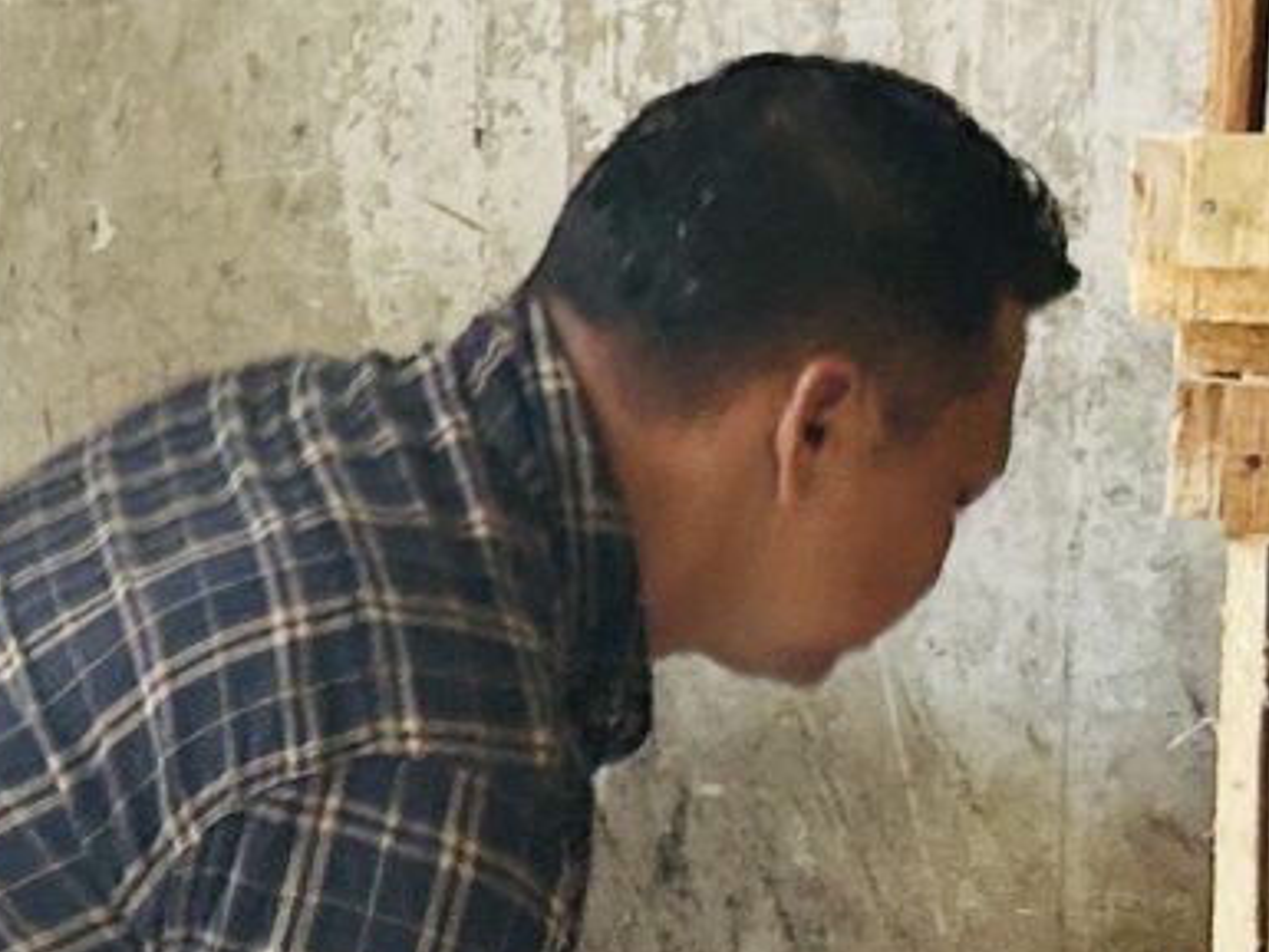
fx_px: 6344
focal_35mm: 173
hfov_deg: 11.2
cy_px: 679
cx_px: -257
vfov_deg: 8.6
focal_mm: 5.7
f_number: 1.5
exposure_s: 1/121
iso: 40
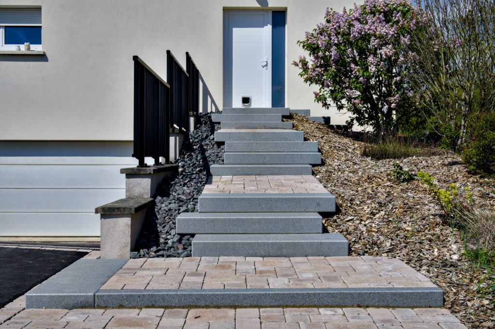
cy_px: 164
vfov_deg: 30.5
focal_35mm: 44
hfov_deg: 44.5
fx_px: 604
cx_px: 248
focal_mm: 44
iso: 125
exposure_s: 1/400
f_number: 9
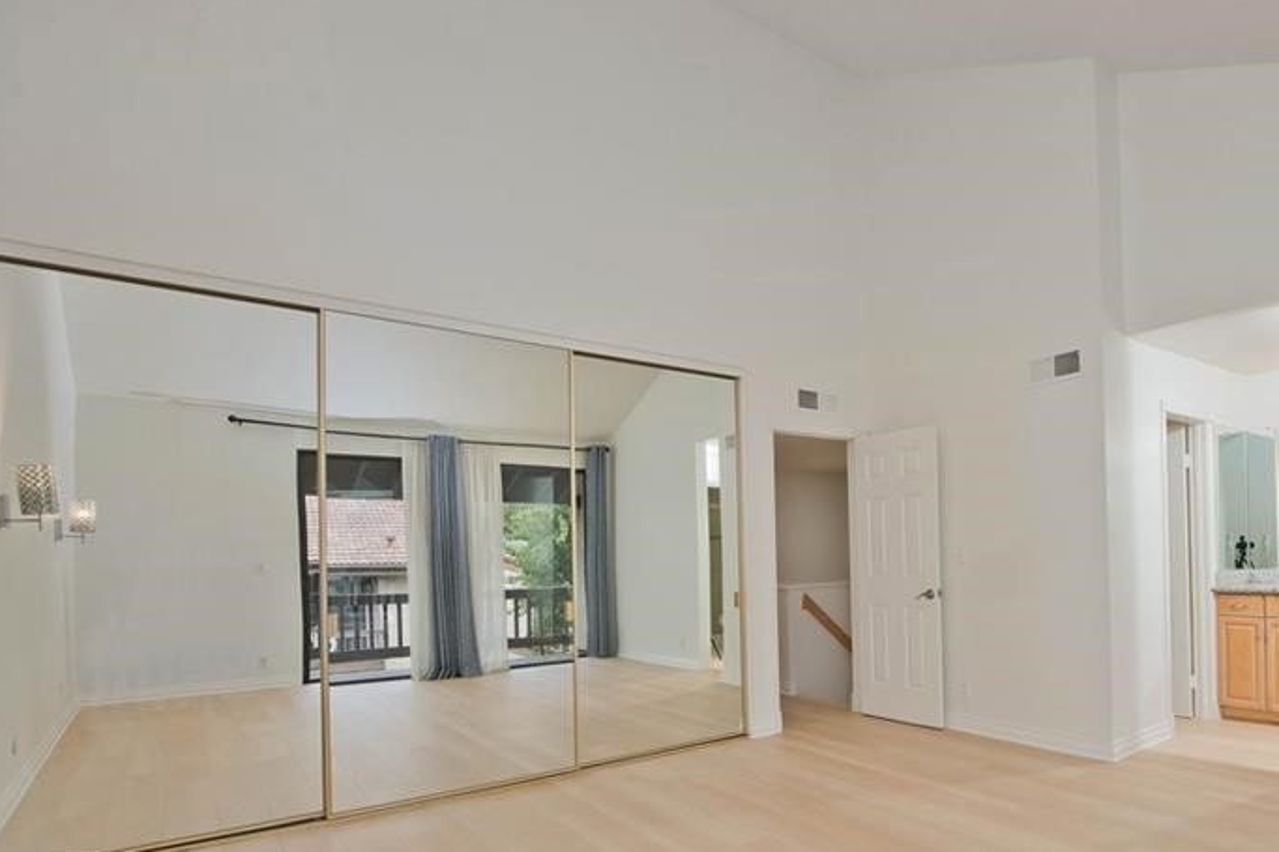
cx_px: 860
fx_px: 746
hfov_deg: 78.4
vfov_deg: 58.6
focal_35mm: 21
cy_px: 542
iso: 400
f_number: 6.3
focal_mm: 14
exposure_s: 1/160
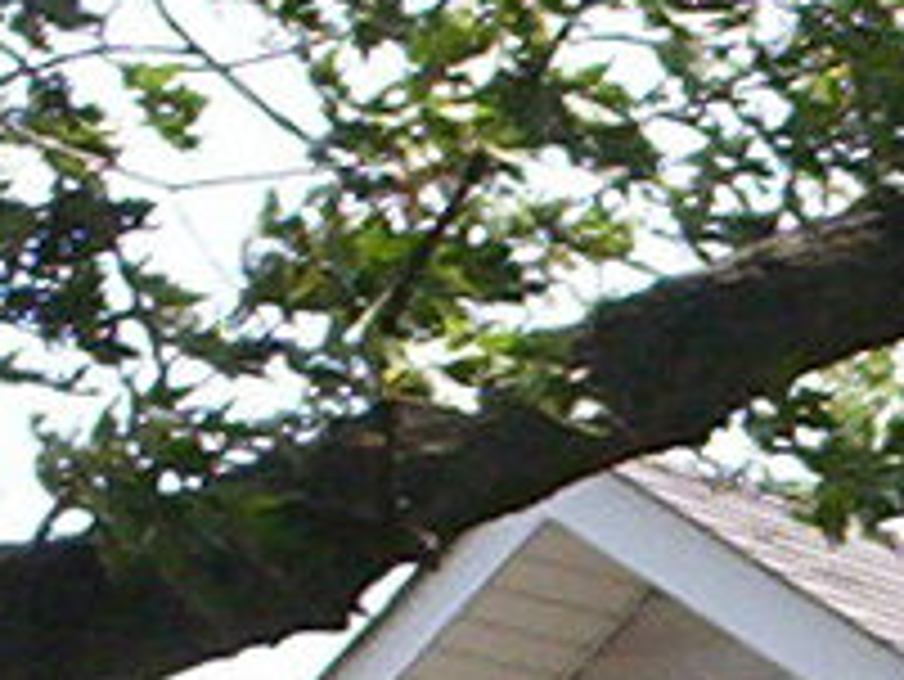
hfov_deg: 7.0
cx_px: 1837
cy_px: 1473
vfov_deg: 5.4
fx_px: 7081
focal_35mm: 271
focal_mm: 4.99
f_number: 4.5
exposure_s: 1/505
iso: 100
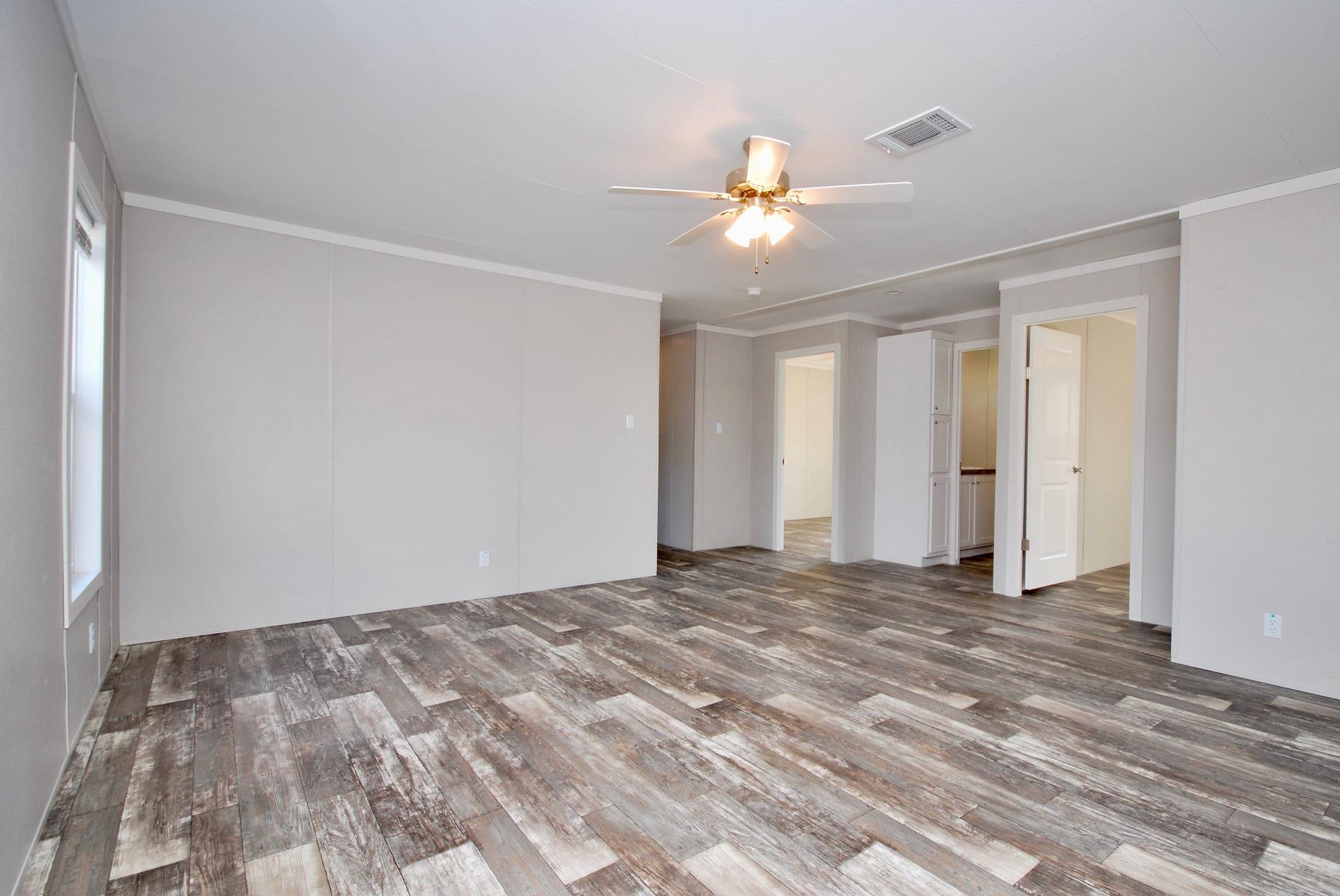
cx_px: 710
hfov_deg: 91.4
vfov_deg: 68.9
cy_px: 438
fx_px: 653
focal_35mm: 18
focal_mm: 11
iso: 200
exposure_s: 1/50
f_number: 4.2
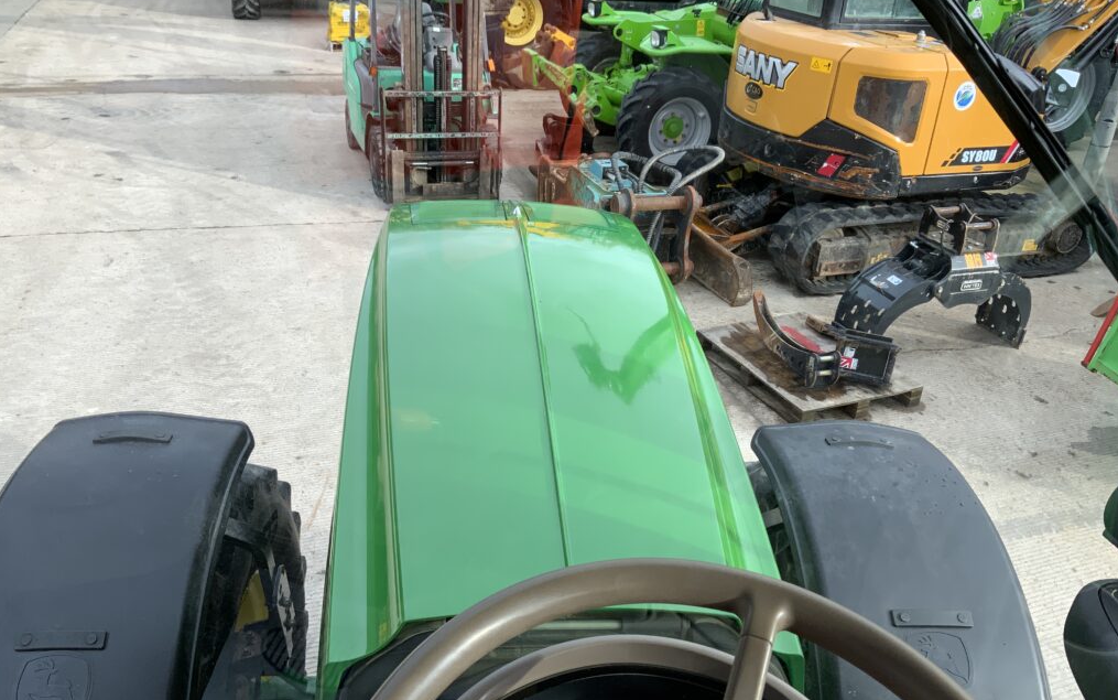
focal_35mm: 31
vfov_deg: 40.6
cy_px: 385
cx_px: 560
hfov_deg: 61.2
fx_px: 945
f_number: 1.8
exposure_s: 1/286
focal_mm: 3
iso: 16
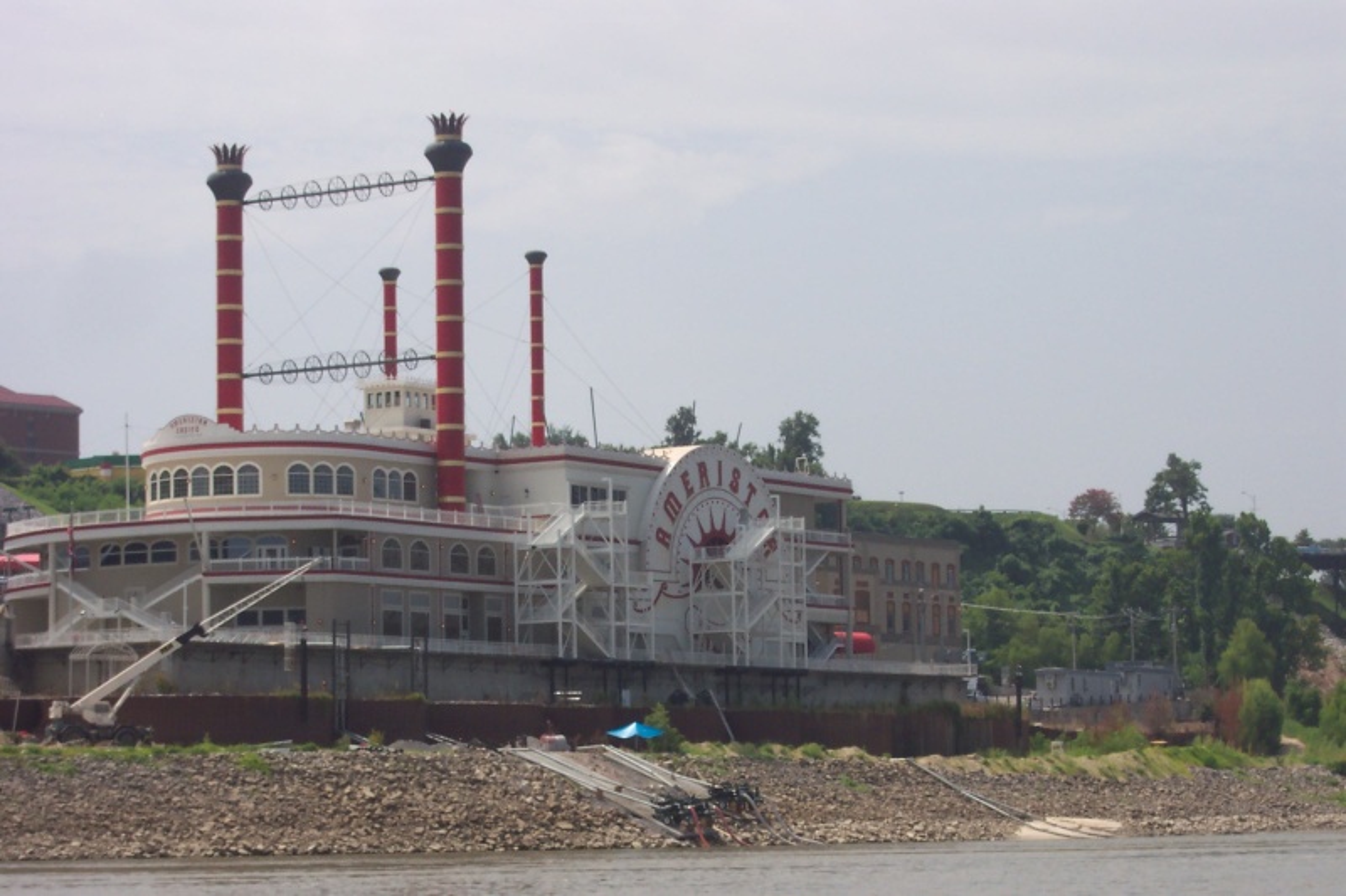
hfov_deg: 18.0
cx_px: 673
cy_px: 448
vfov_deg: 12.0
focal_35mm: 114
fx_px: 4261
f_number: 8
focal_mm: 24
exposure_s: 1/500
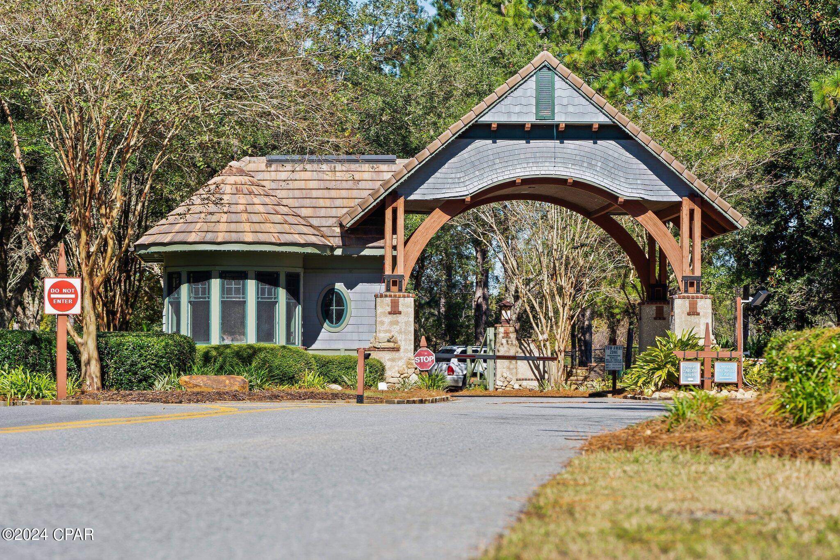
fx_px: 2683
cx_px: 420
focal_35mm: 115
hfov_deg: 17.8
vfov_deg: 11.9
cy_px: 280
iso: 100
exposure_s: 1/400
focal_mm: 115
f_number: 8
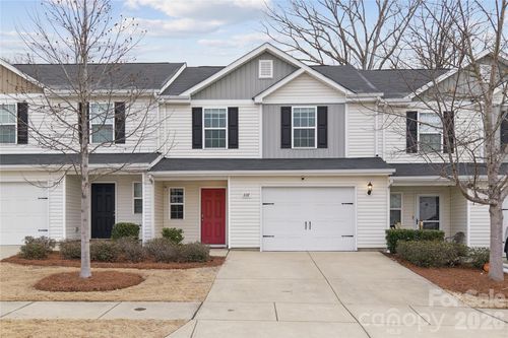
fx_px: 451
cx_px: 254
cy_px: 169
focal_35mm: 32
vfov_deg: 41.1
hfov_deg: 58.7
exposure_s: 1/200
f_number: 4.3
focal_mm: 32
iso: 100
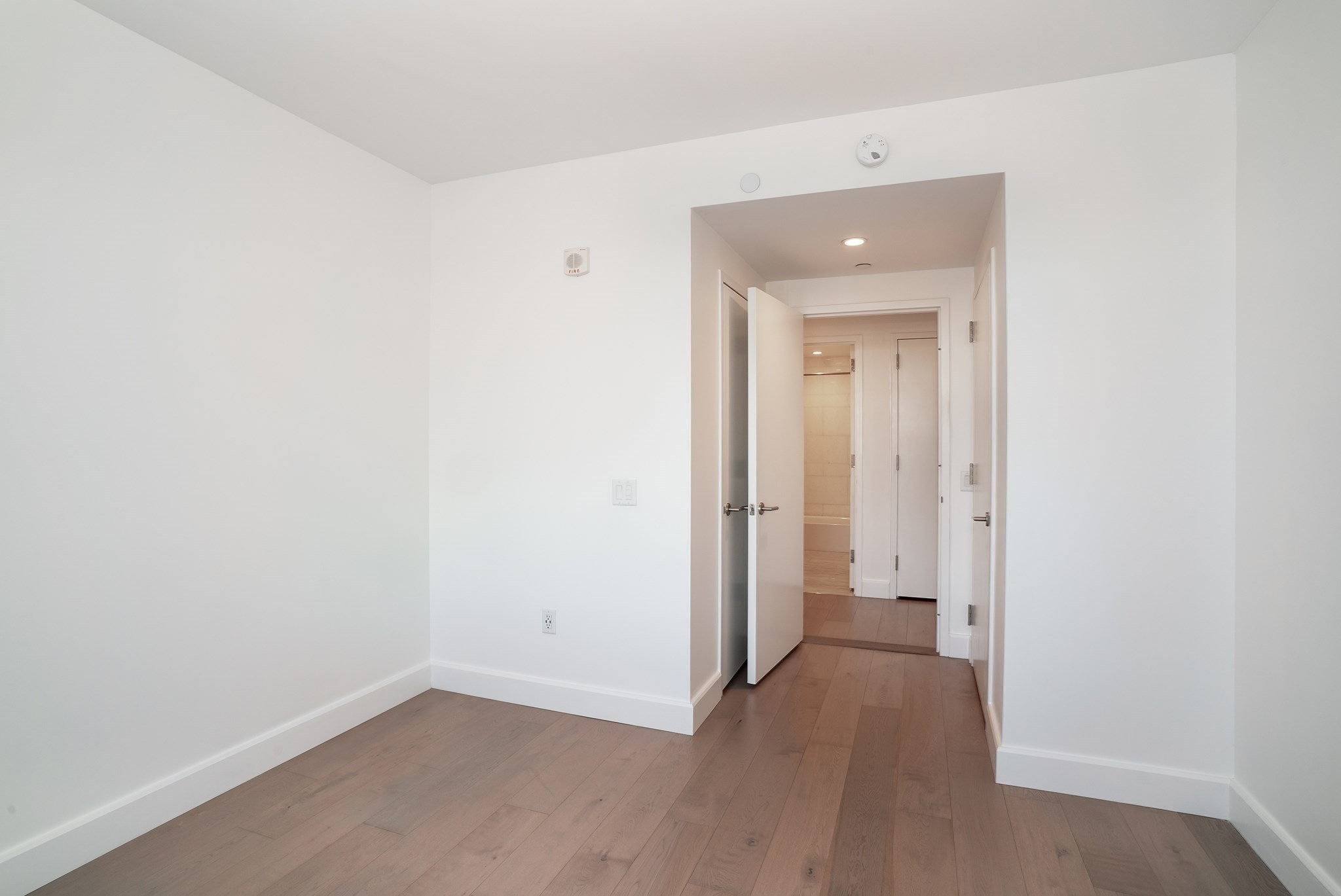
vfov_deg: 70.5
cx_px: 670
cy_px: 448
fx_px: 634
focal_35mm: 17
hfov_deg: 93.2
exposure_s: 1/10
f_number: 11
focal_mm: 17
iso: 400
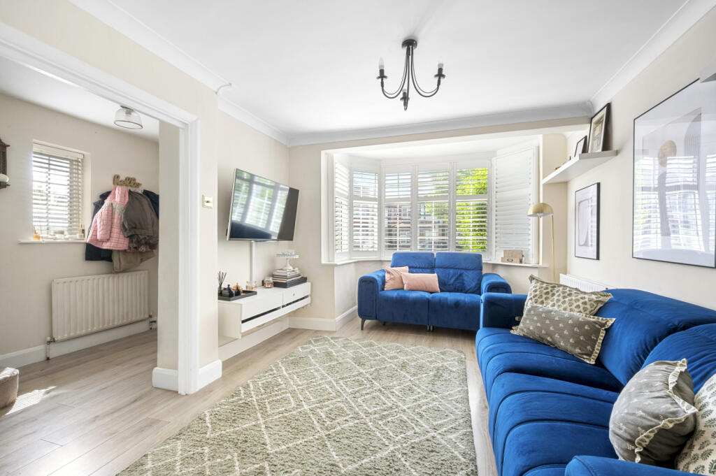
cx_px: 358
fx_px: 278
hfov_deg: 104.3
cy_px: 238
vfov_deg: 81.1
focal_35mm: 14
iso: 200
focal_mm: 14
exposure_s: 1/2.5
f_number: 16
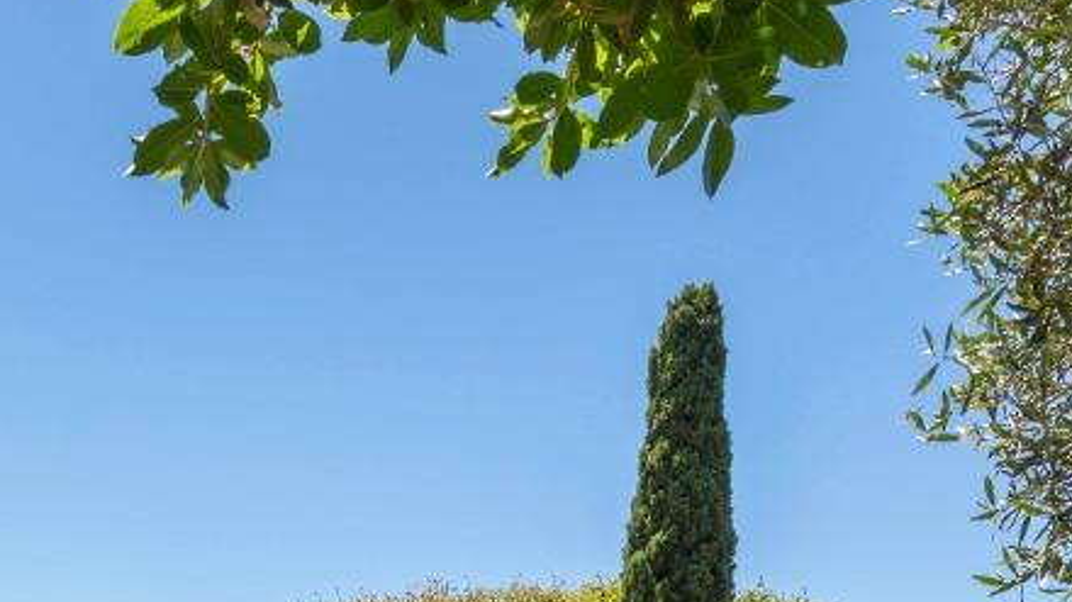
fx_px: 1421
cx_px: -51
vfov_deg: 20.2
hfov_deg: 36.3
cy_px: 931
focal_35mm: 50
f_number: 9
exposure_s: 1/400
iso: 250
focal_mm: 14
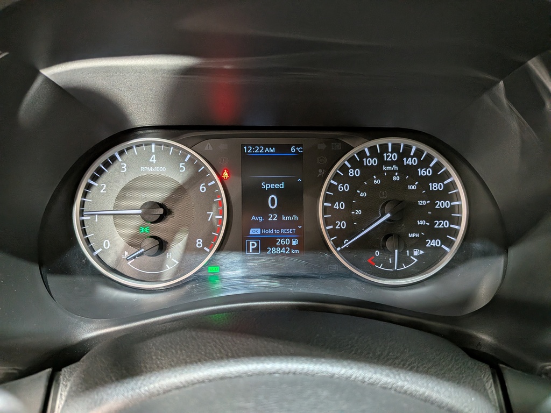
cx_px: 276
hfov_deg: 71.6
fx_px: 382
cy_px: 206
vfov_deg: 56.8
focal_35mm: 24
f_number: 1.7
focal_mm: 4.53
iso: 159
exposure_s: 1/120
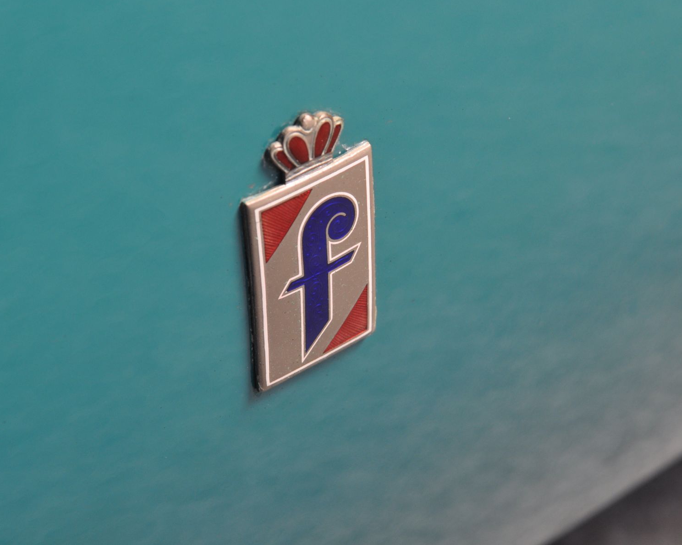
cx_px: 336
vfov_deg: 16.4
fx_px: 1888
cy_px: 272
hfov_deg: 20.5
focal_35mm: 94
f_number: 8
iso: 500
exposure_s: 1/6
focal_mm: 55
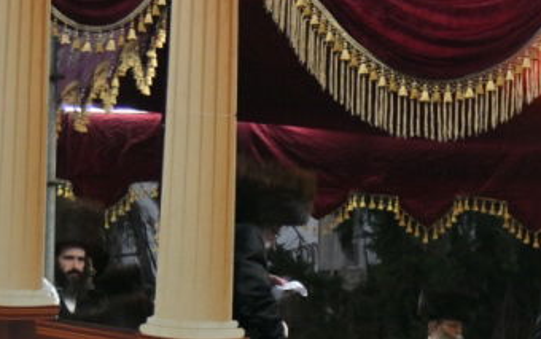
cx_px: 810
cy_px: 94
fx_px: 3393
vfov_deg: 5.7
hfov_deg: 8.9
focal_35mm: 230
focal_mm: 50
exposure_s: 1/200
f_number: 4
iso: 250
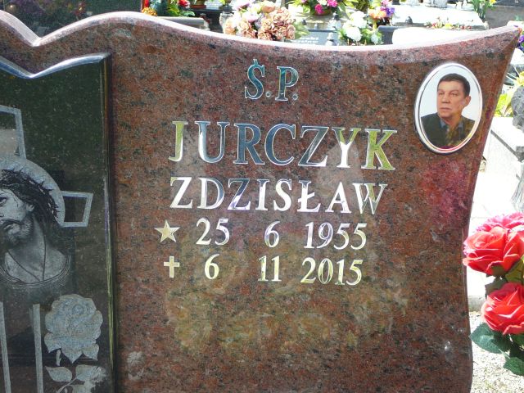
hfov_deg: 36.8
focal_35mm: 52
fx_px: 787
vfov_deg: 28.0
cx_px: 262
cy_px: 196
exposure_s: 1/320
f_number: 3.4
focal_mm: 7.8
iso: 80
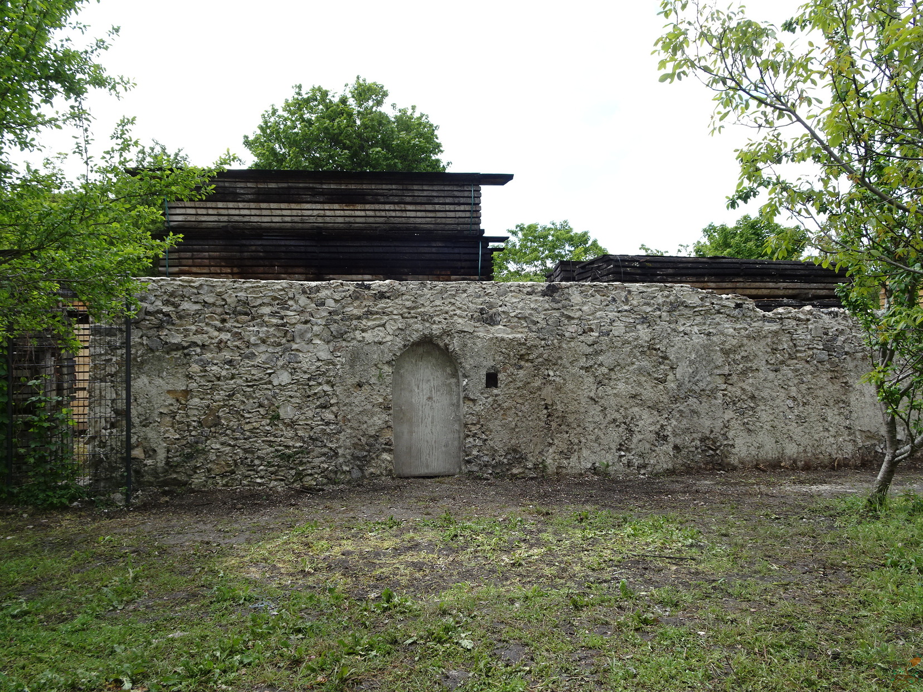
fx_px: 773
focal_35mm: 29
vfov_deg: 48.2
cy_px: 346
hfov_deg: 61.7
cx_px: 462
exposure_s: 1/320
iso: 80
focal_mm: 4.92
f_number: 3.5
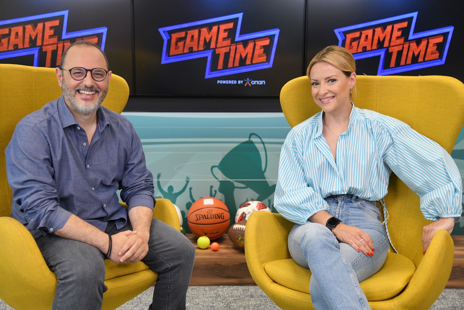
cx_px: 232
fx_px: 645
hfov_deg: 39.6
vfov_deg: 27.0
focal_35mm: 50
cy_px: 155
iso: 1600
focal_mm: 50
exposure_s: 1/320
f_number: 4
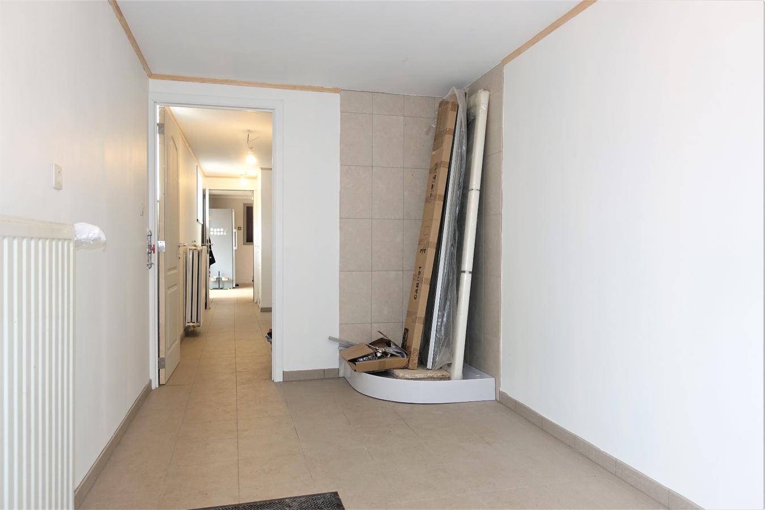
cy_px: 255
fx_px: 510
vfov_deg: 53.1
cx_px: 382
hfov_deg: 73.7
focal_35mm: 24
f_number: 2
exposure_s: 1/30
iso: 125
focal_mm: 8.8
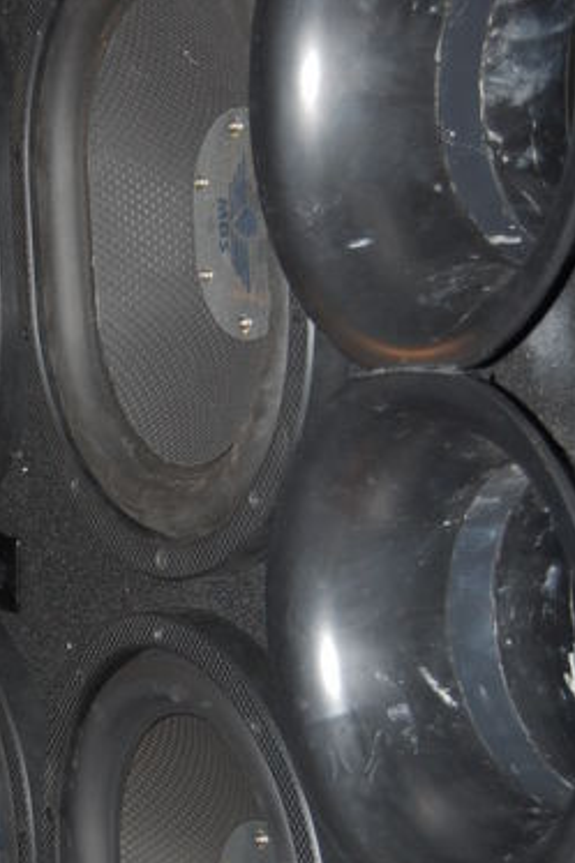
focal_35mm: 90
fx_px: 2155
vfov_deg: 22.6
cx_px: 95
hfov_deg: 15.1
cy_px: 588
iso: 400
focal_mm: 35
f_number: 4.8
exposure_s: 1/60
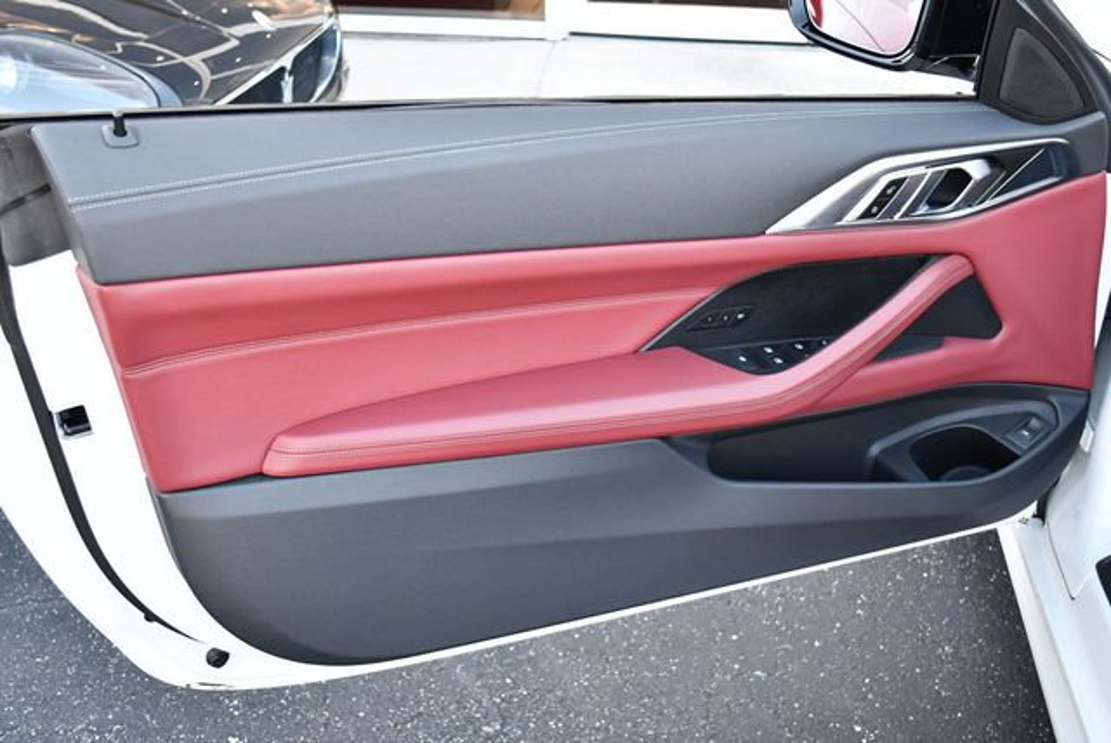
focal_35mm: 40
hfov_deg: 48.4
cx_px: 556
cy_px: 372
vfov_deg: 33.5
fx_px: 1236
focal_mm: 20
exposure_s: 1/250
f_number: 3.8
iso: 720
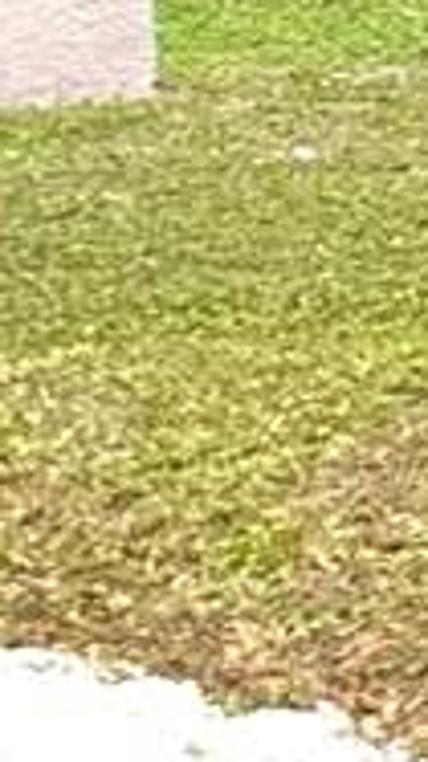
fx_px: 4525
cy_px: -293
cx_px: 2866
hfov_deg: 4.0
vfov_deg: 9.4
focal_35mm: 224
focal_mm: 6.76
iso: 80
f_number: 1.78
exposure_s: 1/2611
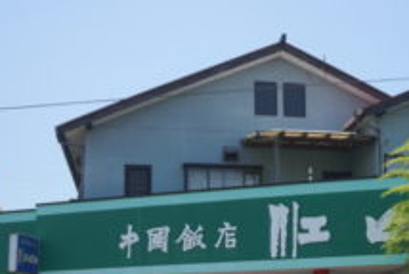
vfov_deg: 22.5
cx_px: 271
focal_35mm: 58
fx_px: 659
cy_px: 271
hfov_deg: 34.2
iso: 50
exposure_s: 1/640
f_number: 4
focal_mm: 18
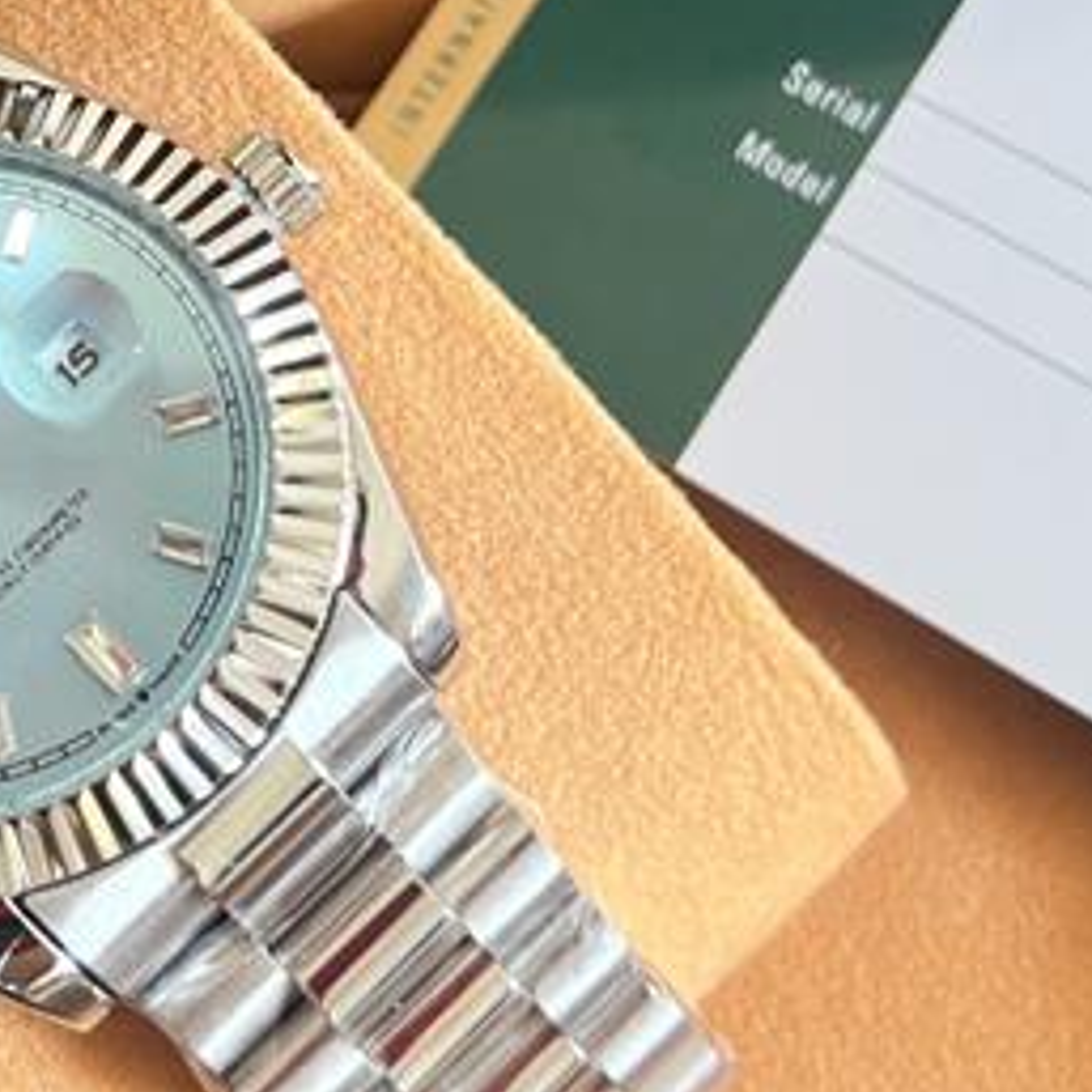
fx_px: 1927
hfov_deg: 31.0
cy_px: 548
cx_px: 244
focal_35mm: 54
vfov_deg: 31.6
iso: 500
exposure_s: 1/60
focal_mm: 5.7
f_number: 1.5
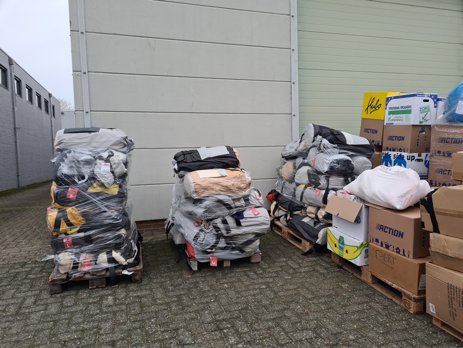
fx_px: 348
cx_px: 232
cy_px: 174
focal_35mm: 26
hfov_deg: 67.3
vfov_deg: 53.1
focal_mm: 5.4
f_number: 1.8
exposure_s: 1/100
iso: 80
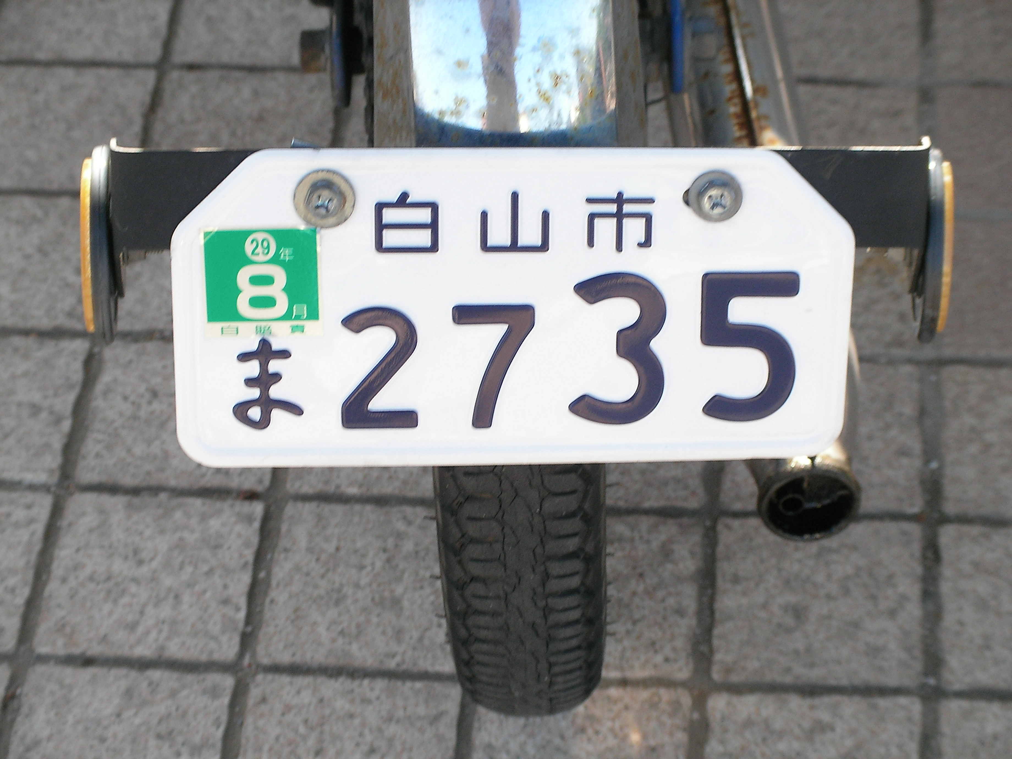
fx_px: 3187
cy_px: 380
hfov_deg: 18.0
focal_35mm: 109
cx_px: 506
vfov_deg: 13.6
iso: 50
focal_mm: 18.1
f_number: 4.5
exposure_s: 1/86
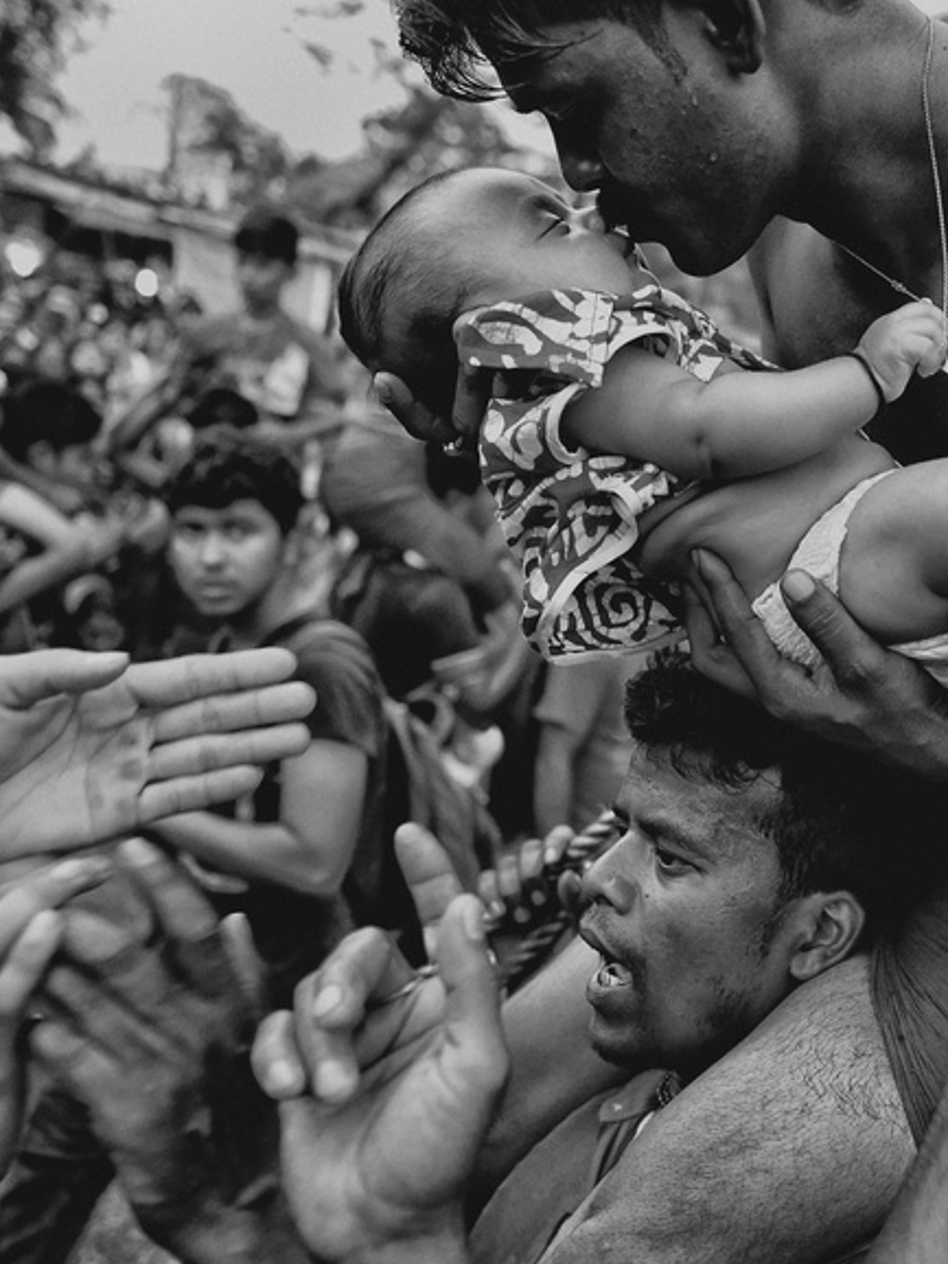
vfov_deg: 46.8
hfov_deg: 34.4
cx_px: 812
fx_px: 1460
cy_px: 637
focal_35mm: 40
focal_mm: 24
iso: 5000
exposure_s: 1/250
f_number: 2.8
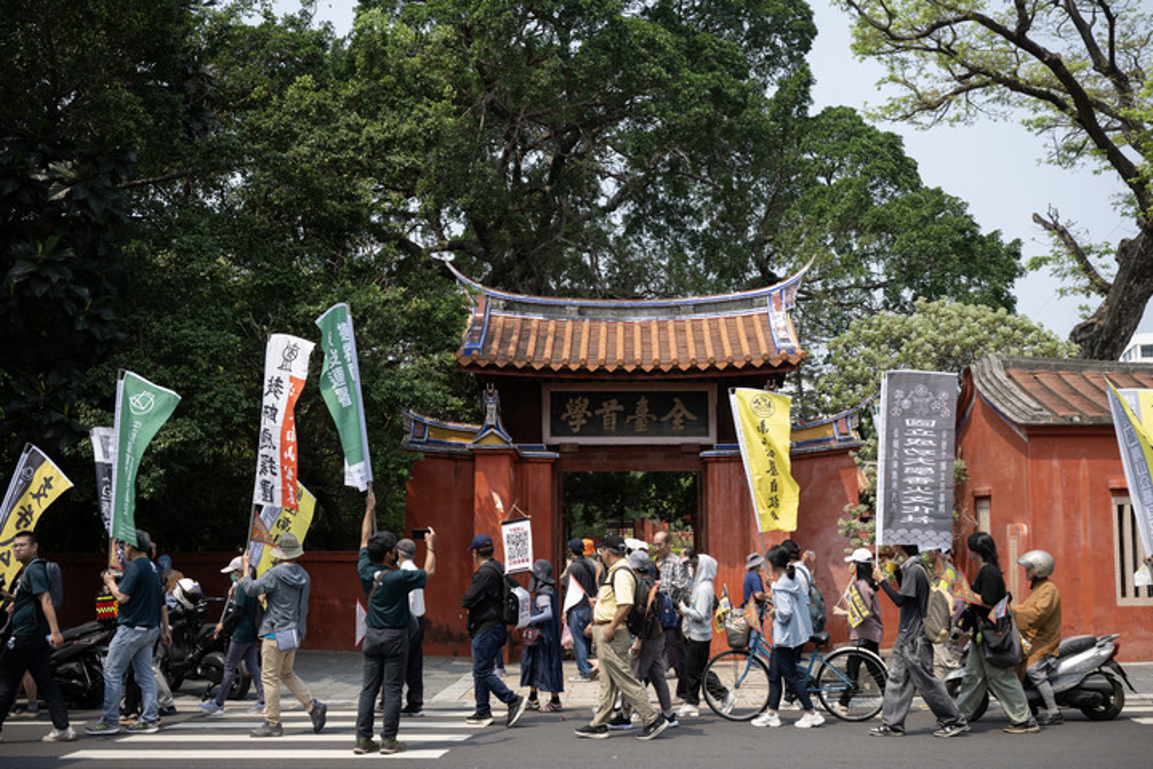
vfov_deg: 33.4
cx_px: 610
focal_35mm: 40
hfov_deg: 48.4
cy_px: 356
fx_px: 1281
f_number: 3.5
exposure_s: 1/800
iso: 100
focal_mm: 36
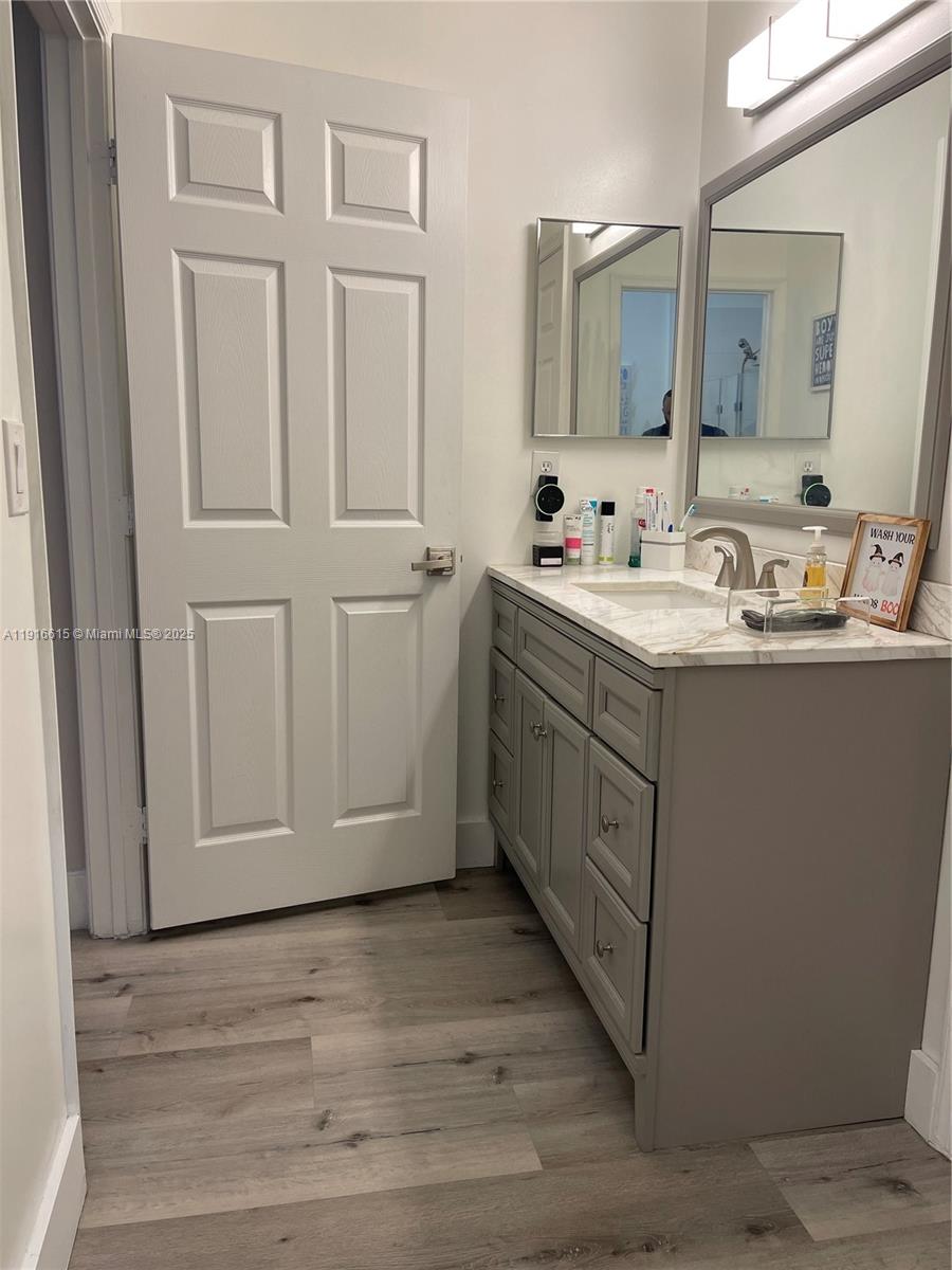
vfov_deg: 69.4
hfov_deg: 54.9
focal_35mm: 25
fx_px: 917
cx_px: 476
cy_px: 635
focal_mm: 5.1
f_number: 1.6
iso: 100
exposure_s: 1/120
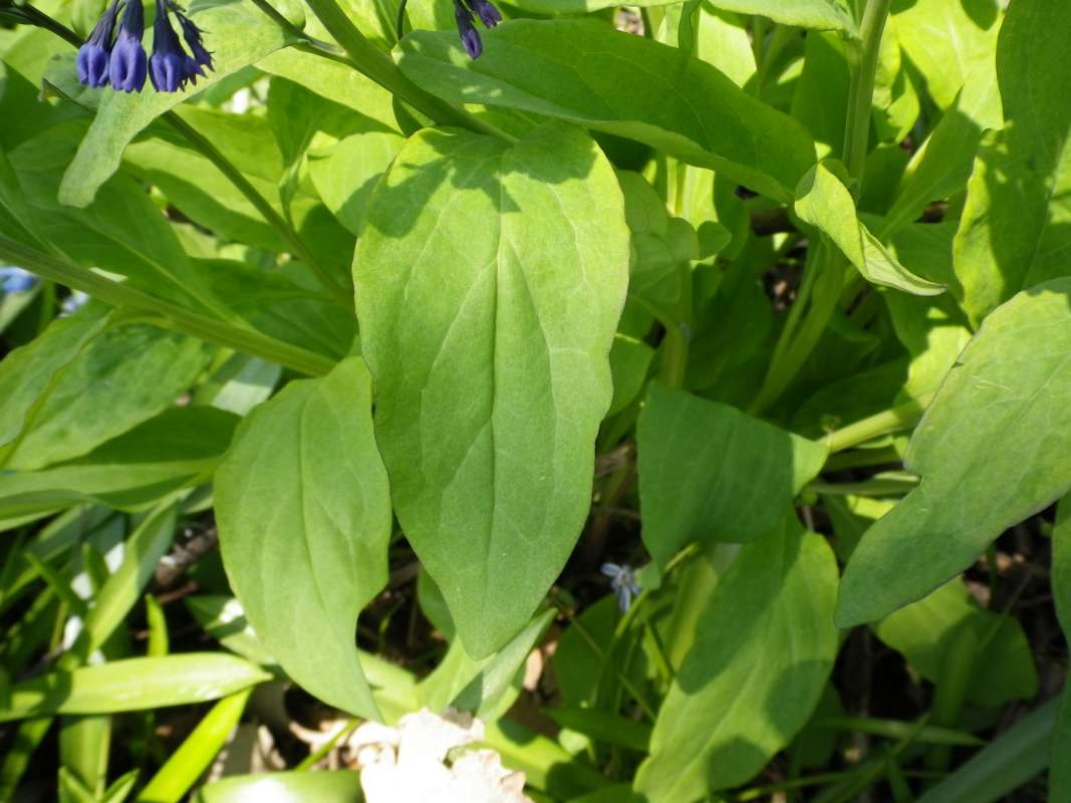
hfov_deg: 52.6
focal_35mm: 35
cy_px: 402
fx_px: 1083
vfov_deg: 40.7
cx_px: 536
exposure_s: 1/160
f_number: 3.9
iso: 80
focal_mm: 6.36
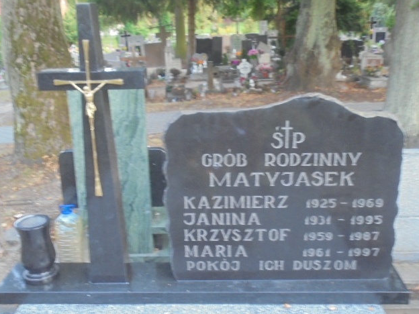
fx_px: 472
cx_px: 205
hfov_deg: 47.9
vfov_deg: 36.8
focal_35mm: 39
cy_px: 159
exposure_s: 1/8
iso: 400
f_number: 4.2
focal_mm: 6.9
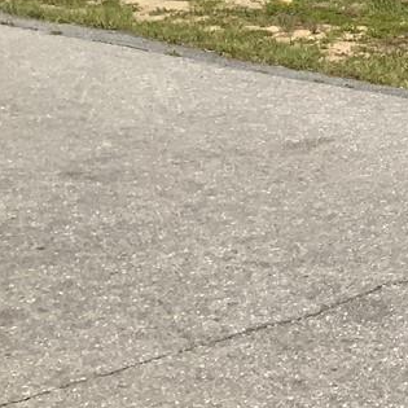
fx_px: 1734
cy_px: -161
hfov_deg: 11.5
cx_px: 930
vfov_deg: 12.9
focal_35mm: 130
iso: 20
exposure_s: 1/3534
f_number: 1.8
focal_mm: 3
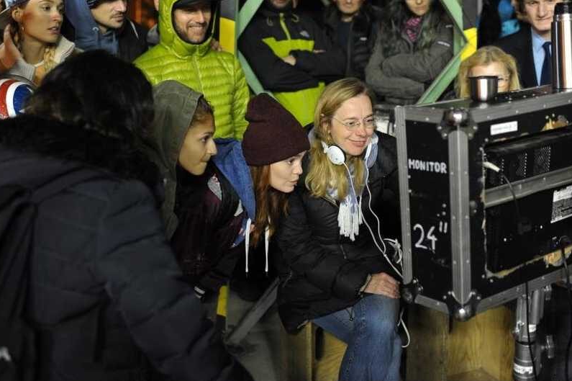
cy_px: 147
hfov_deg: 44.5
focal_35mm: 44
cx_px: 260
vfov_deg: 30.4
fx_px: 699
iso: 1250
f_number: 2
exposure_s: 1/20
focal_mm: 35
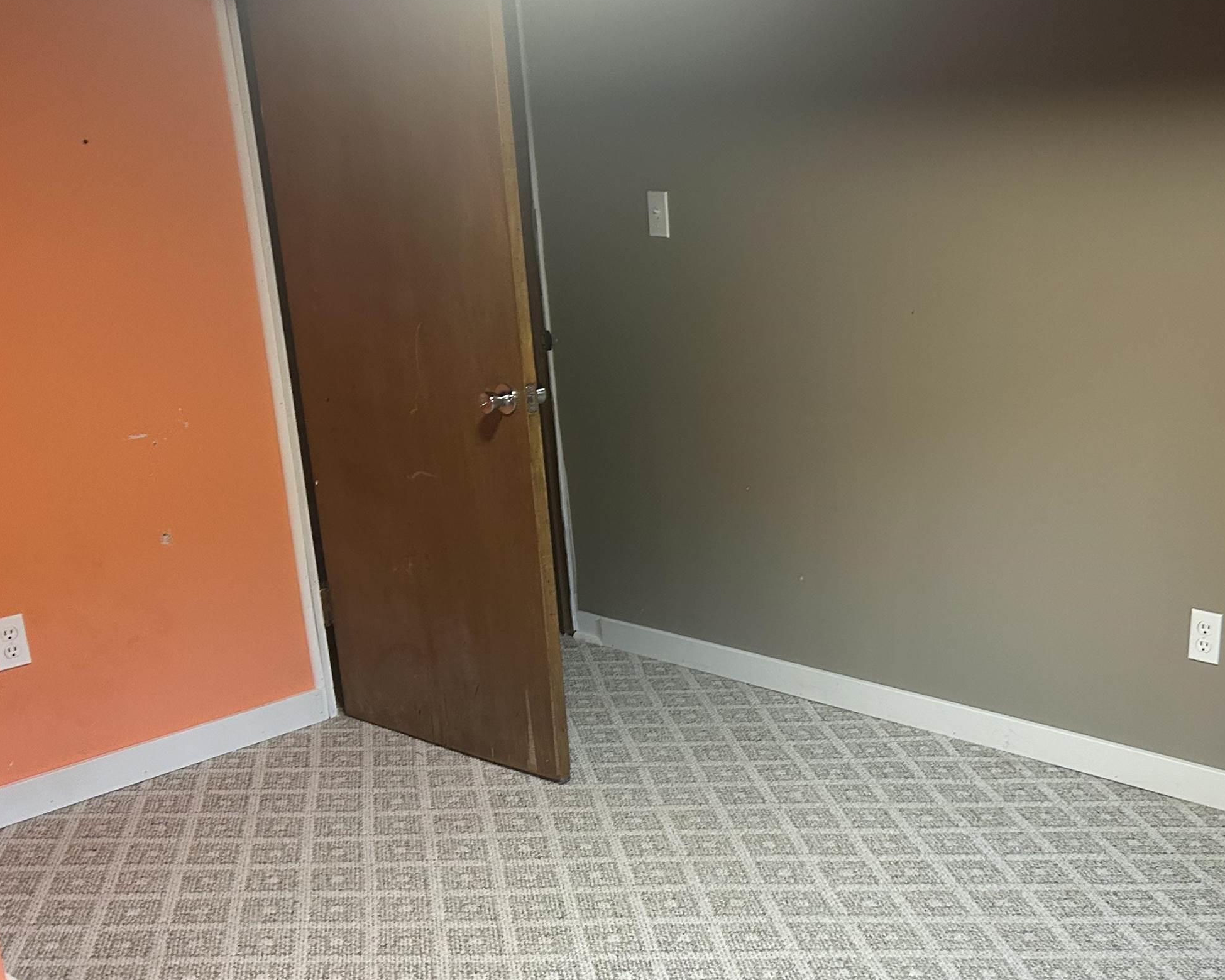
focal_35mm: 40
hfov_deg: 44.7
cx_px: 872
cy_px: 604
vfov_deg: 37.1
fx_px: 1450
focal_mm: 5.7
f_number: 1.5
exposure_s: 1/60
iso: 250
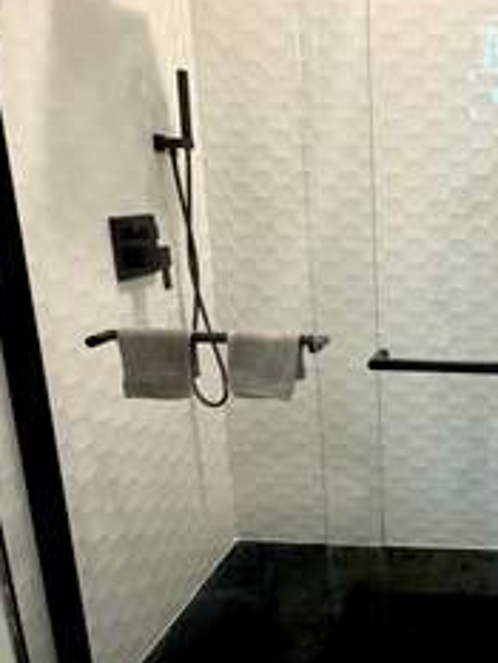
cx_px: 410
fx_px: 460
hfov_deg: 52.6
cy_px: 262
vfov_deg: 70.7
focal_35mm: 24
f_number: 2.2
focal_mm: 2.22
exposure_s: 1/60
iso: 320
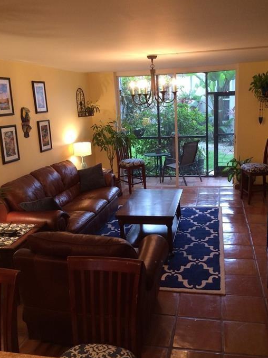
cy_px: 177
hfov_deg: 41.7
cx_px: 147
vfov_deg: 54.0
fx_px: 351
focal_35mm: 34
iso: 160
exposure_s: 1/30
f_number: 2.2
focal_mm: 4.12
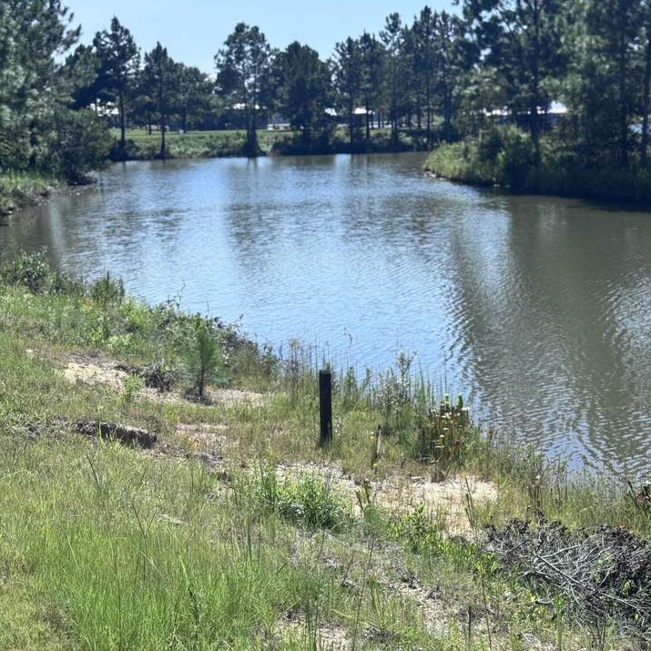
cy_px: 340
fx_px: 1213
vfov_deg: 30.0
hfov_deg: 30.0
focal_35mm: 57
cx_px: 327
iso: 64
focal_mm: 6.76
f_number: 1.78
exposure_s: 1/3817
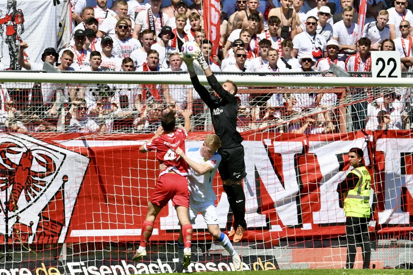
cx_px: 206
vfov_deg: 4.3
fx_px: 3670
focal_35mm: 320
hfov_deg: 6.4
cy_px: 138
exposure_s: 1/1600
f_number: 20
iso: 4000
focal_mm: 320
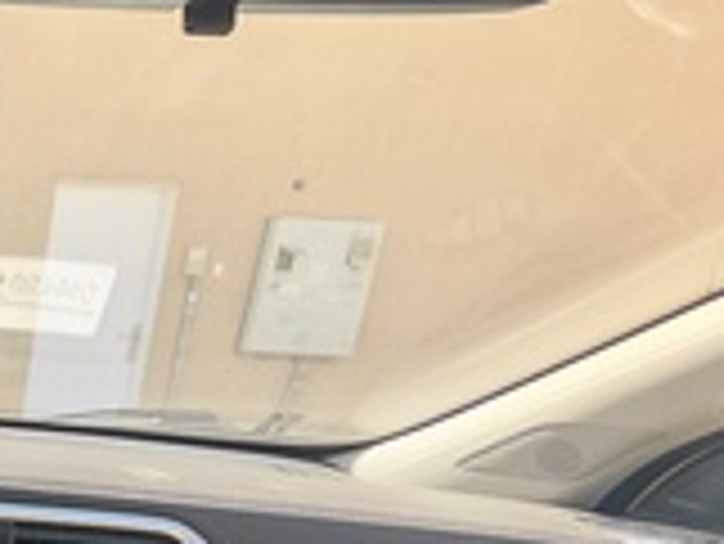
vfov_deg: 36.5
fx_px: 712
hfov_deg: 32.4
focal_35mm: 34
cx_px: -299
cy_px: 573
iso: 50
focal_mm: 1.82
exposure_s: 1/180
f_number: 2
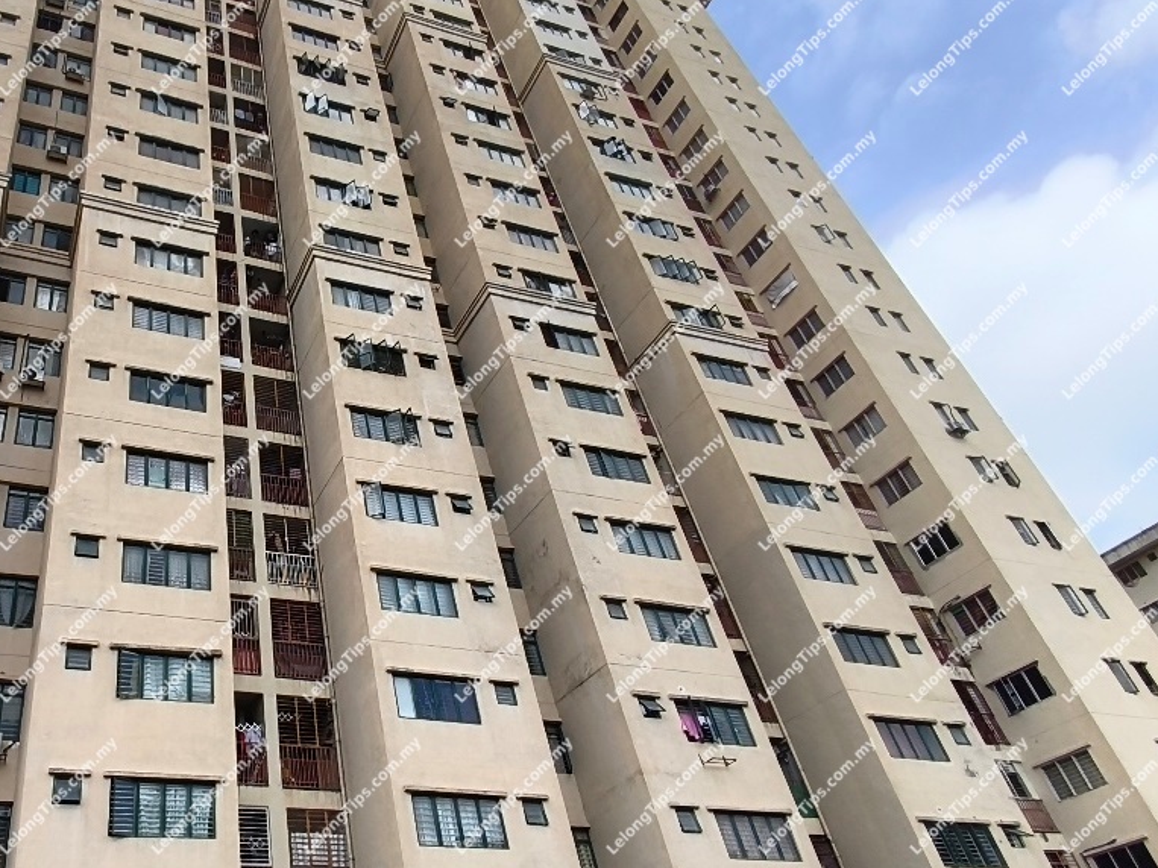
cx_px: 340
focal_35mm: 25
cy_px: 381
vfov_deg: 54.7
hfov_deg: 66.5
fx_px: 836
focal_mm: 1.65
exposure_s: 1/2451
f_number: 2.2
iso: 50
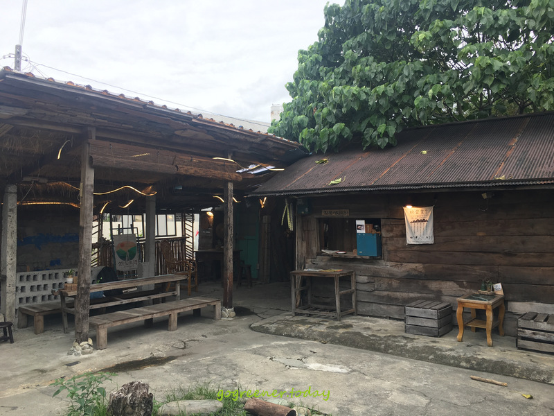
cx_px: 277
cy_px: 208
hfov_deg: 61.7
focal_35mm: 29
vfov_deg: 48.2
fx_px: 464
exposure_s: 1/209
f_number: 2.2
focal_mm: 4.15
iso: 25
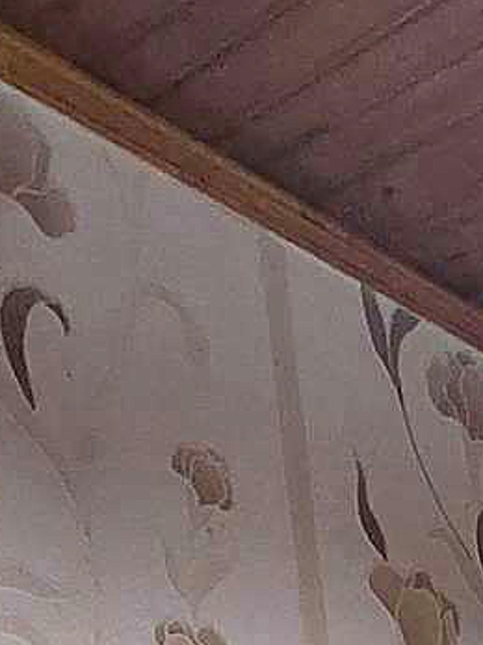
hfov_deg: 15.7
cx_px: 949
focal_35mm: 75
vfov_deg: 13.8
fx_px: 1396
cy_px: 1675
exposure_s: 1/50
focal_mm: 1.74
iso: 250
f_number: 2.2
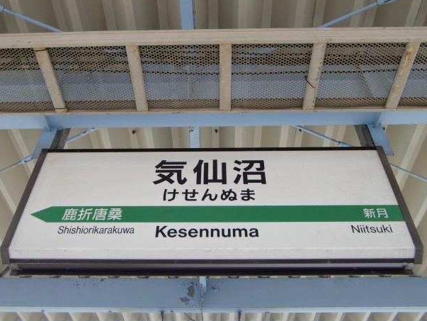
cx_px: 211
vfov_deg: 40.7
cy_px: 152
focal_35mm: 35
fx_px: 432
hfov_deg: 52.6
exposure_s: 1/60
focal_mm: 5.8
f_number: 2.7
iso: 125
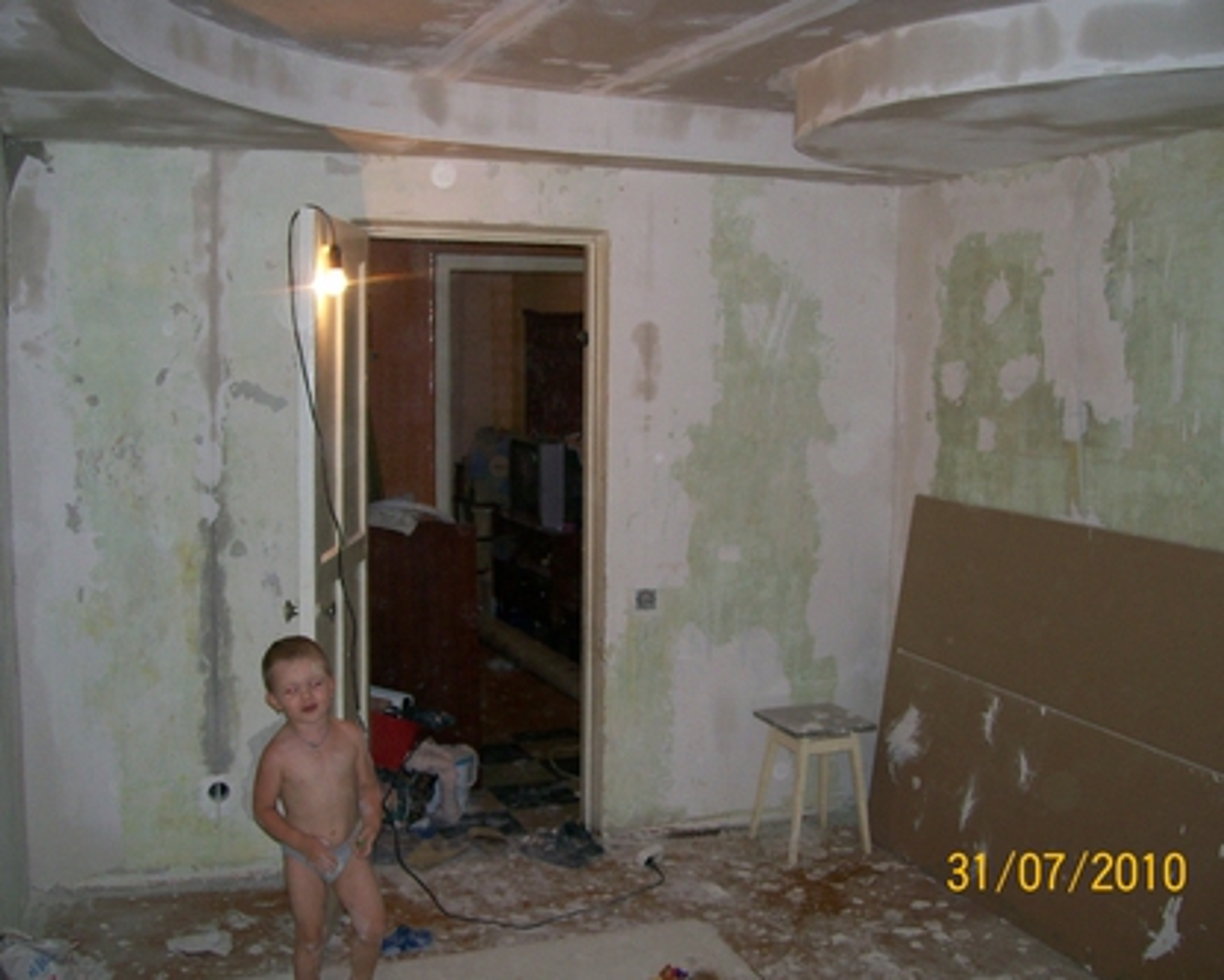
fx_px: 1377
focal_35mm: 38
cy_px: 494
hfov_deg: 47.9
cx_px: 591
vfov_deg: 39.2
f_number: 2.7
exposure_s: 1/64
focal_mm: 6
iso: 80
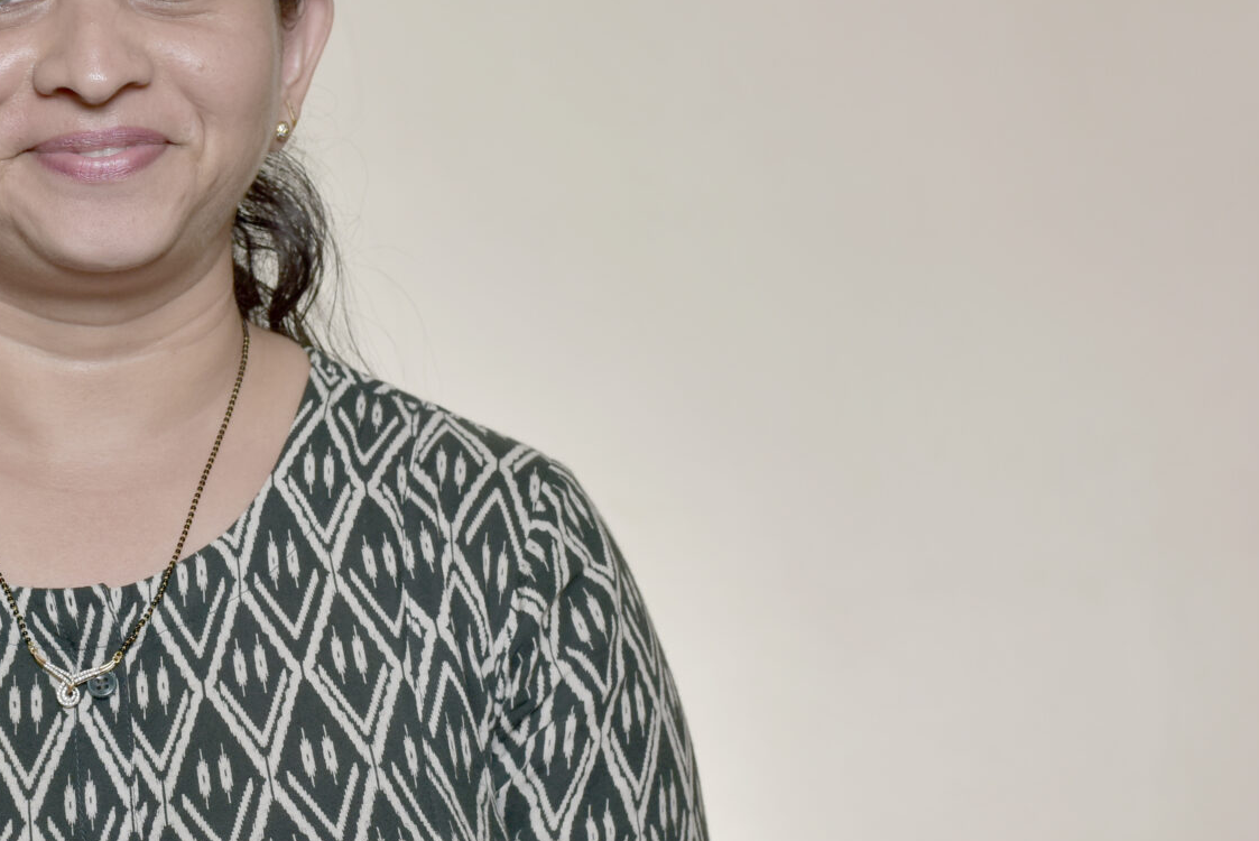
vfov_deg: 12.0
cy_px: 362
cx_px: 73
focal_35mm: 114
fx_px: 3989
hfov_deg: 17.6
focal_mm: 50
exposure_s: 1/200
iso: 320
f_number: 6.3
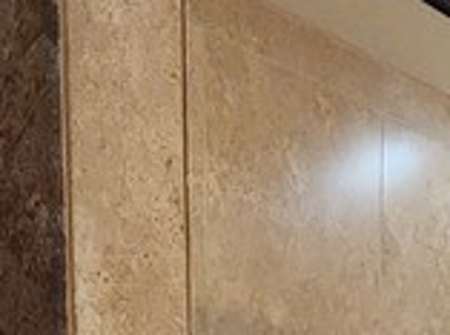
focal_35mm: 85
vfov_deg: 12.2
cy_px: 885
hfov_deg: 22.7
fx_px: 1102
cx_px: 83
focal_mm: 2.2
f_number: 2.2
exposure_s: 1/60
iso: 320
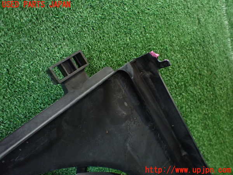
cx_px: 116
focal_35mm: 30
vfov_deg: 46.8
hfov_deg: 60.0
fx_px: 202
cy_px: 88
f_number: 2.3
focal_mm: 5.4
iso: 800
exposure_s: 1/100
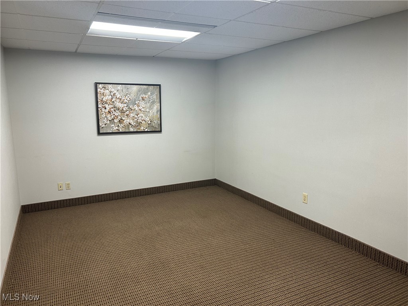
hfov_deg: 67.3
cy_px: 153
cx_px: 204
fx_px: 306
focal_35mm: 26
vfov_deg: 53.1
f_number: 1.5
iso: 125
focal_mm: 5.7
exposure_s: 1/120
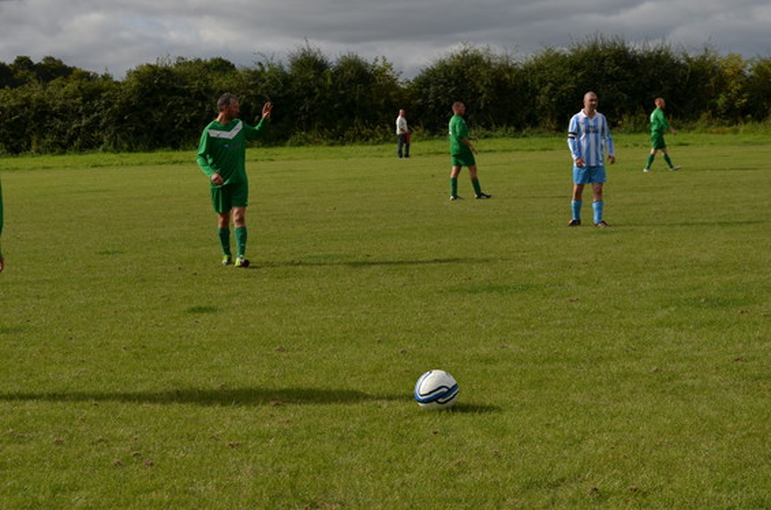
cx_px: 386
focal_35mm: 82
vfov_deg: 16.5
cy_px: 255
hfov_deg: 24.7
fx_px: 1763
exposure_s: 1/500
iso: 100
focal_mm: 55
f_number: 8
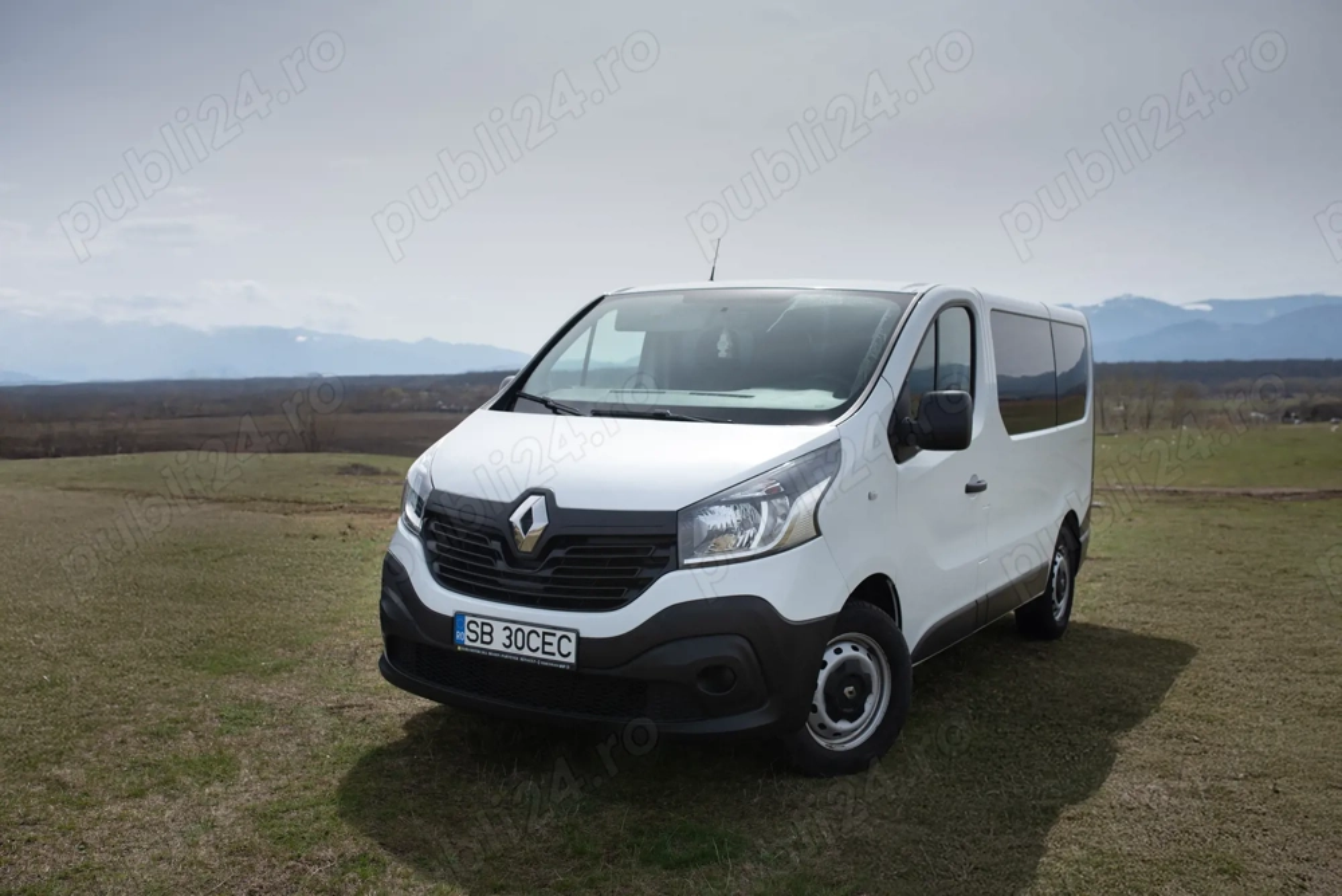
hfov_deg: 54.4
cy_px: 448
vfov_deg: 37.9
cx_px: 671
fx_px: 1305
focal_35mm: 35
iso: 160
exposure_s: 1/1600
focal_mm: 35
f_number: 4.5
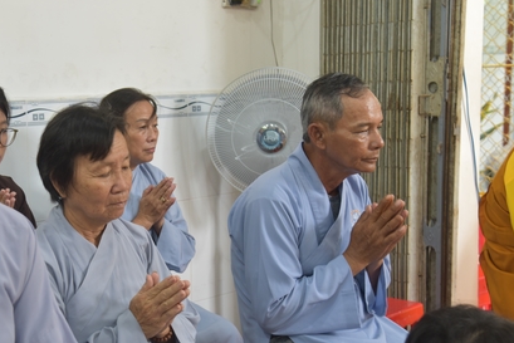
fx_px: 1000
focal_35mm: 70
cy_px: 171
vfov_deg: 19.5
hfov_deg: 28.5
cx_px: 141
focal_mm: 44
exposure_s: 1/60
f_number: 4
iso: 640
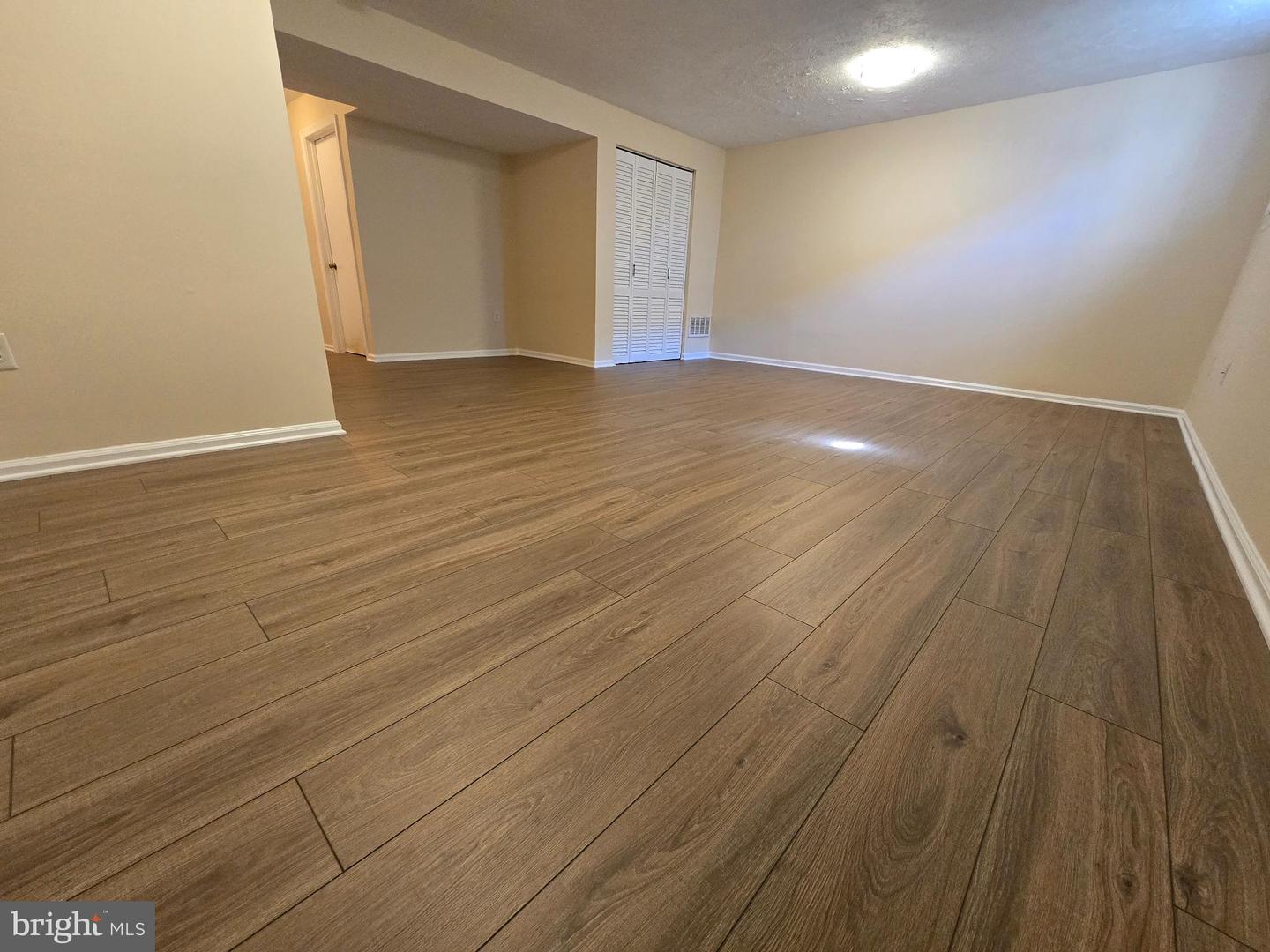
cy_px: 476
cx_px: 635
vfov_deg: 89.9
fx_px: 477
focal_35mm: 13
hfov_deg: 106.2
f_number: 2.2
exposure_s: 1/60
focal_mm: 2.2
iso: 500
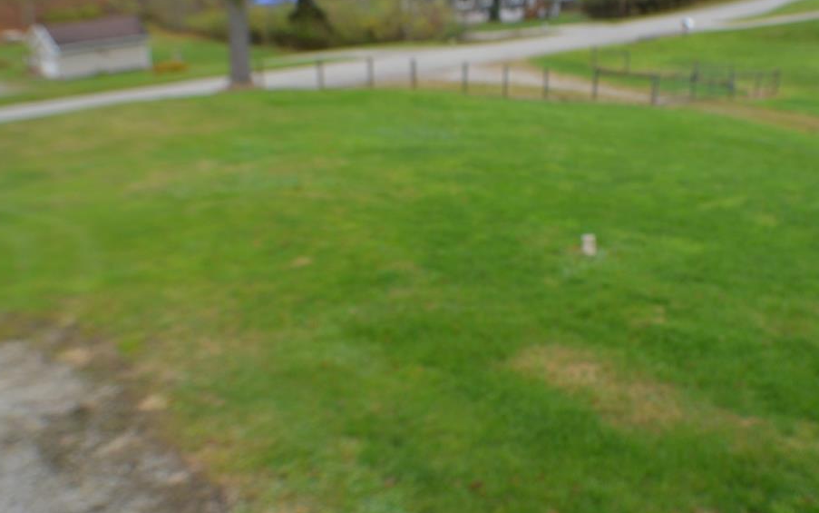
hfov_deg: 44.3
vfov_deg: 28.6
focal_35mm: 45
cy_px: 215
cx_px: 428
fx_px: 1005
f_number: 5.6
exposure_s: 1/125
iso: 250
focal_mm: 26
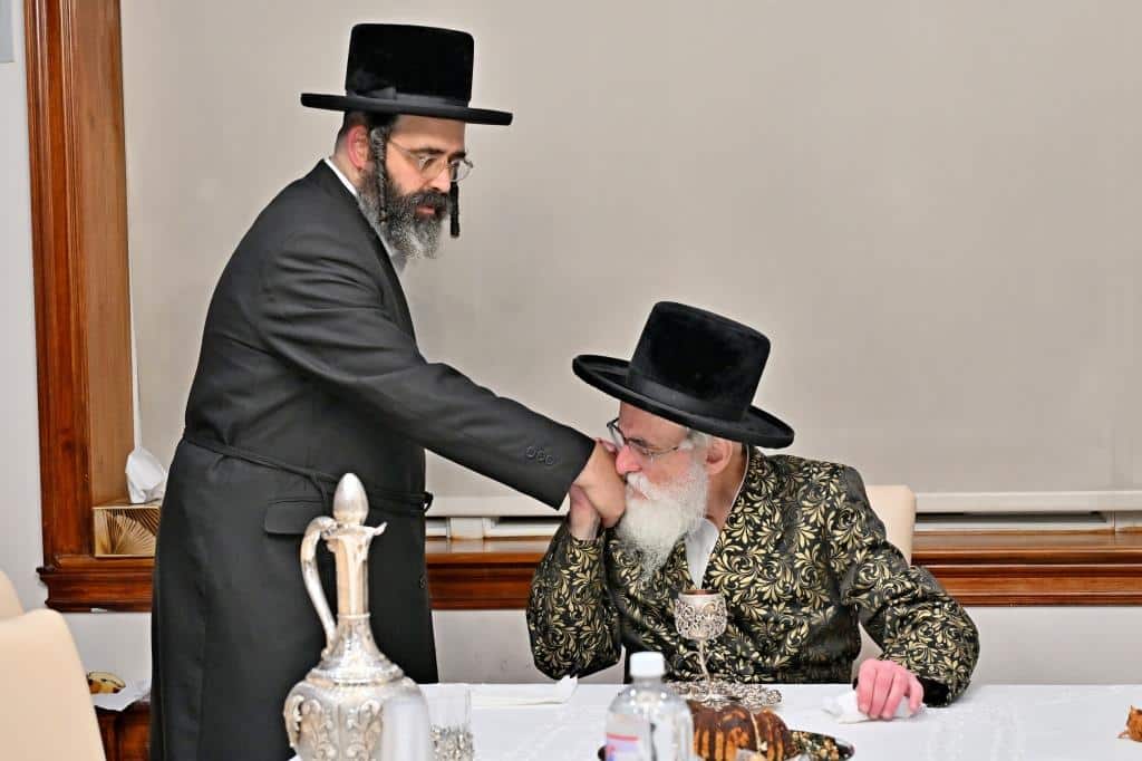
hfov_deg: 28.1
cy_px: 380
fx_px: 2283
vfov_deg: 18.9
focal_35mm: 72
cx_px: 571
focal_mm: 48
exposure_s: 1/125
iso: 500
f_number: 4
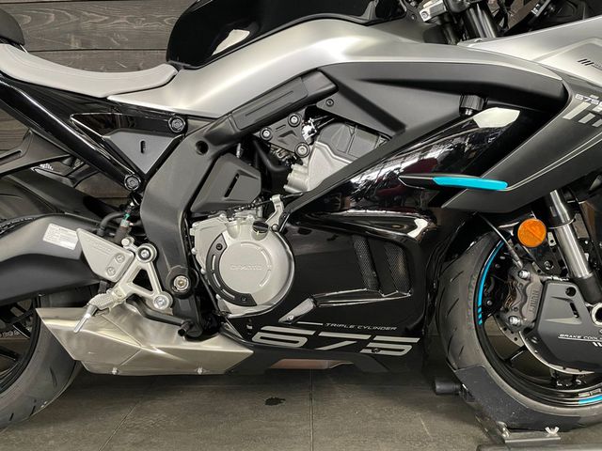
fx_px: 452
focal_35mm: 26
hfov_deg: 67.3
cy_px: 226
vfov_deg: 53.1
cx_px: 301
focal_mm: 4.2
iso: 500
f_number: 1.6
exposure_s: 1/50
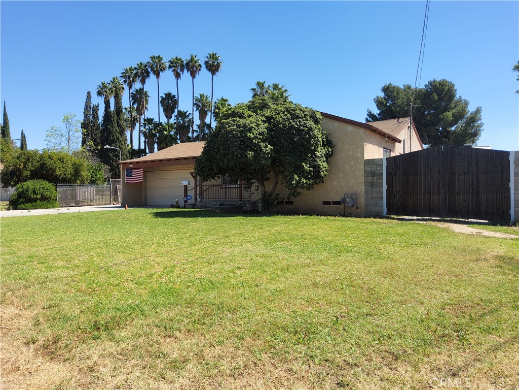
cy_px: 195
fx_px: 375
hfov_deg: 69.4
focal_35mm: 25
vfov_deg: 54.9
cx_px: 260
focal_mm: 3.08
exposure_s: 1/1022
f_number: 2
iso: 32
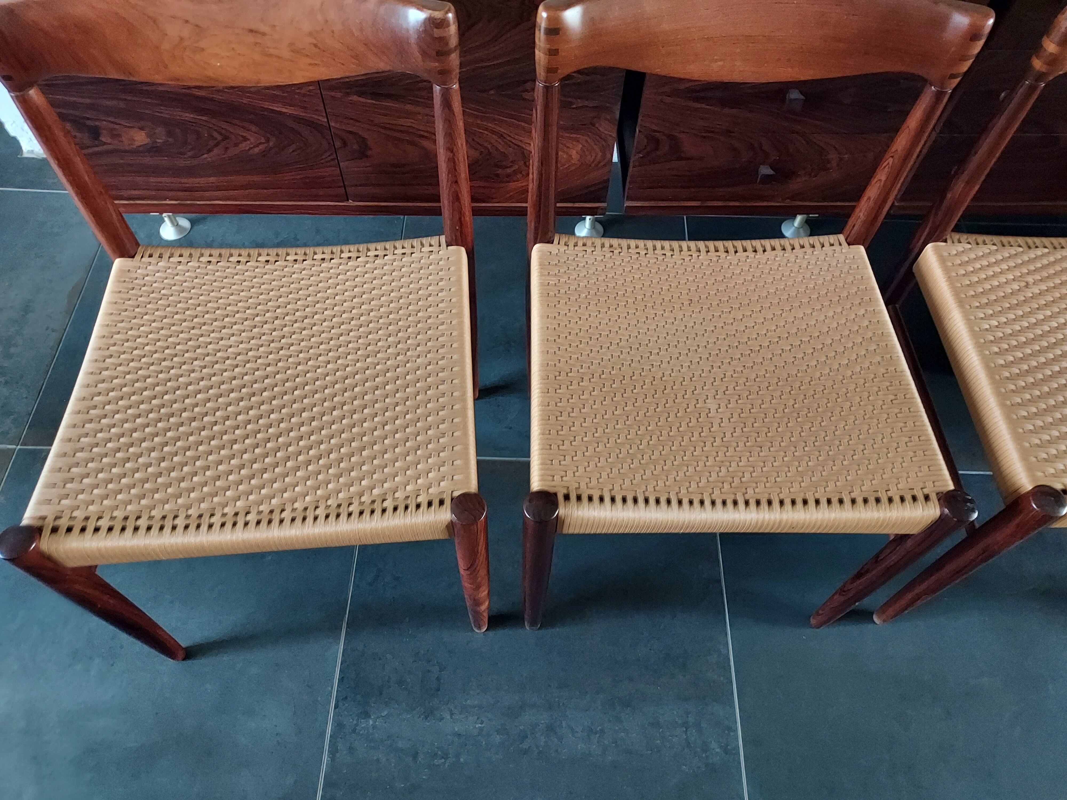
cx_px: 534
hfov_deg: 71.6
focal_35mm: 24
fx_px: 740
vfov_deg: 56.8
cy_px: 400
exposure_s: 1/25
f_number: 1.8
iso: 400
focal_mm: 4.6
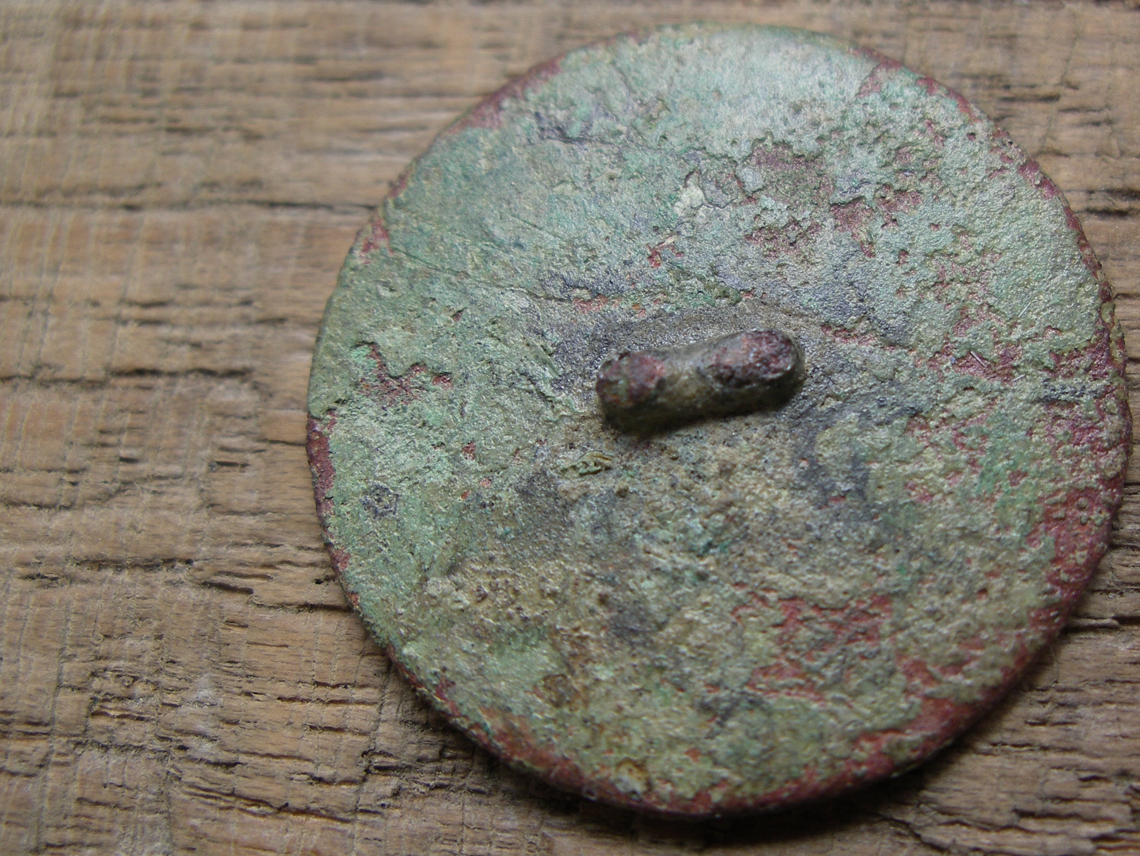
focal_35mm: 47
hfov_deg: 40.2
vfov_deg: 30.9
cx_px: 696
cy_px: 405
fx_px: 1549
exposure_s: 1/125
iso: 80
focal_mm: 7.8
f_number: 3
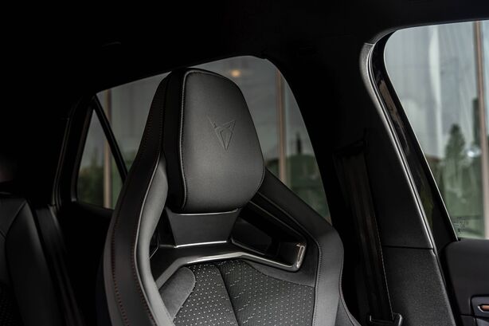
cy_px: 163
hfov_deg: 43.6
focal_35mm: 45
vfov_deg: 29.8
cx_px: 244
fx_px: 611
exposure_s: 1/50
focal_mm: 45
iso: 500
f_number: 5
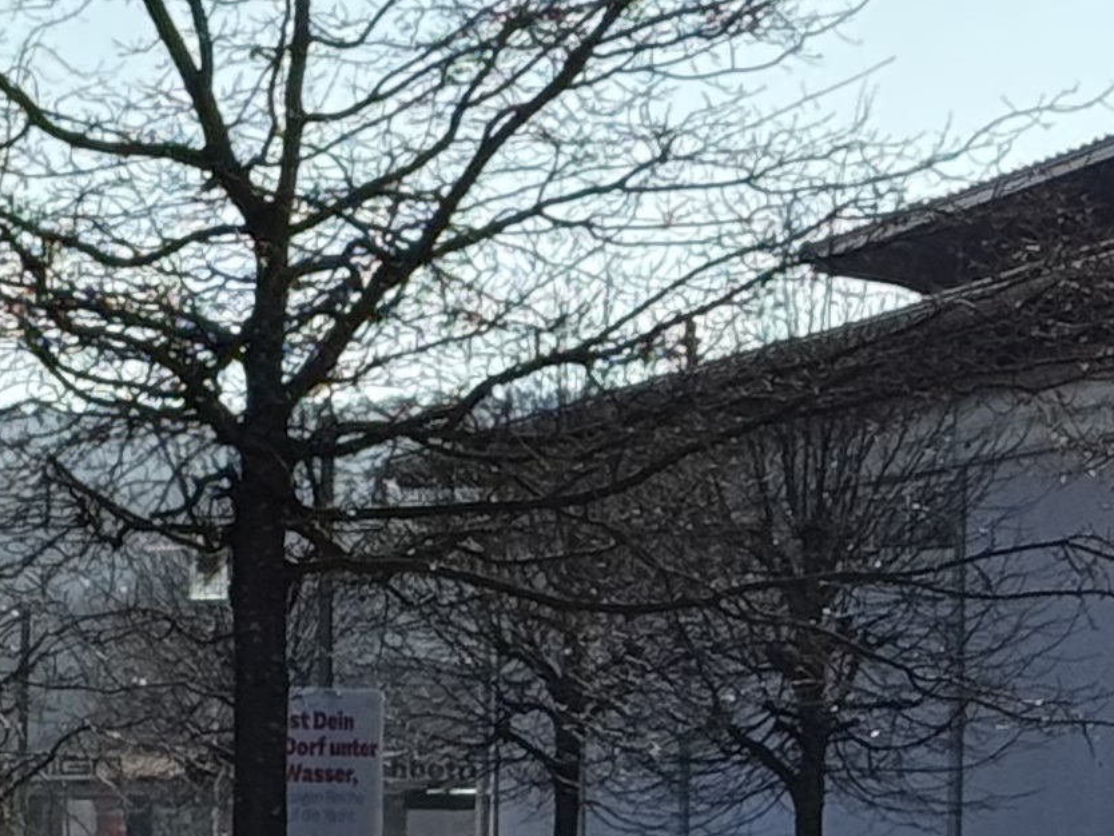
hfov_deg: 8.1
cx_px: -1107
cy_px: 1187
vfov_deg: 6.3
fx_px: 7468
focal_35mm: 232
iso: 64
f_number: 1.78
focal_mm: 6.76
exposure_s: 1/4587
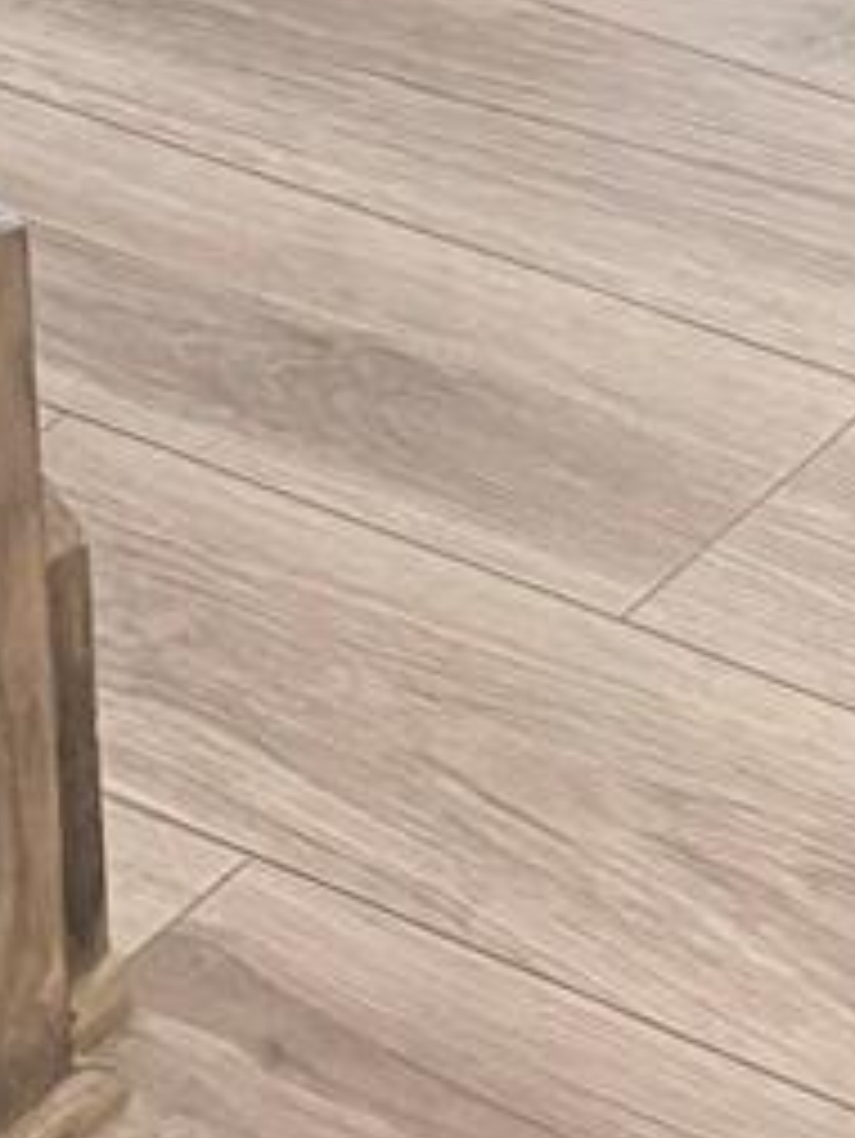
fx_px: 5199
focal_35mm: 158
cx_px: 2277
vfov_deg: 9.7
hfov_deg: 8.4
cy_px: -2231
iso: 125
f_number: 1.6
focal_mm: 5.96
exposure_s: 1/60
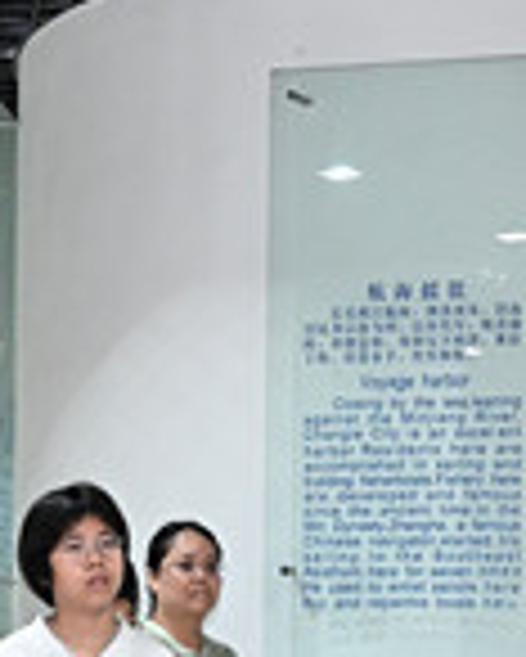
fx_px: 2391
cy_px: 754
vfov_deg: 15.2
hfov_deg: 12.5
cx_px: 94
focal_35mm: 123
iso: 2500
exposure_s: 1/125
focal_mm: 24
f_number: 3.2
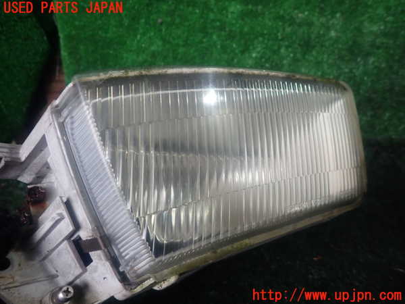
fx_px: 292
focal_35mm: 25
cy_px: 152
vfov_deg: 54.9
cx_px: 202
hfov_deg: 69.4
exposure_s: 1/60
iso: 200
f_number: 2
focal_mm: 4.5
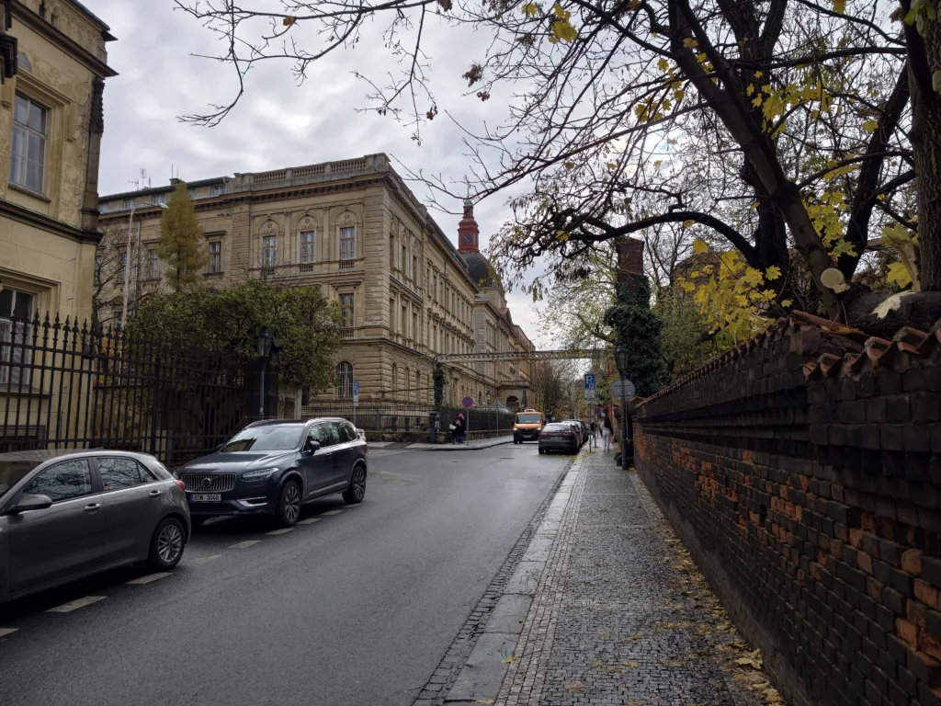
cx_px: 470
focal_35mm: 24
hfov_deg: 71.6
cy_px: 353
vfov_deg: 56.8
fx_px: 652
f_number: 1.57
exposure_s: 1/1065
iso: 71
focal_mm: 7
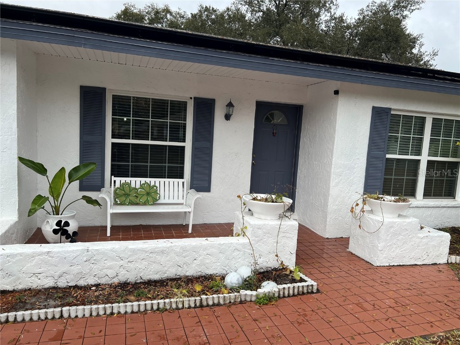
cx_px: 230
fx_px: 346
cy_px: 172
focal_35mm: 26
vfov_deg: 53.1
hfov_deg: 67.3
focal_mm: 5.7
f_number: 1.5
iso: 50
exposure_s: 1/3077
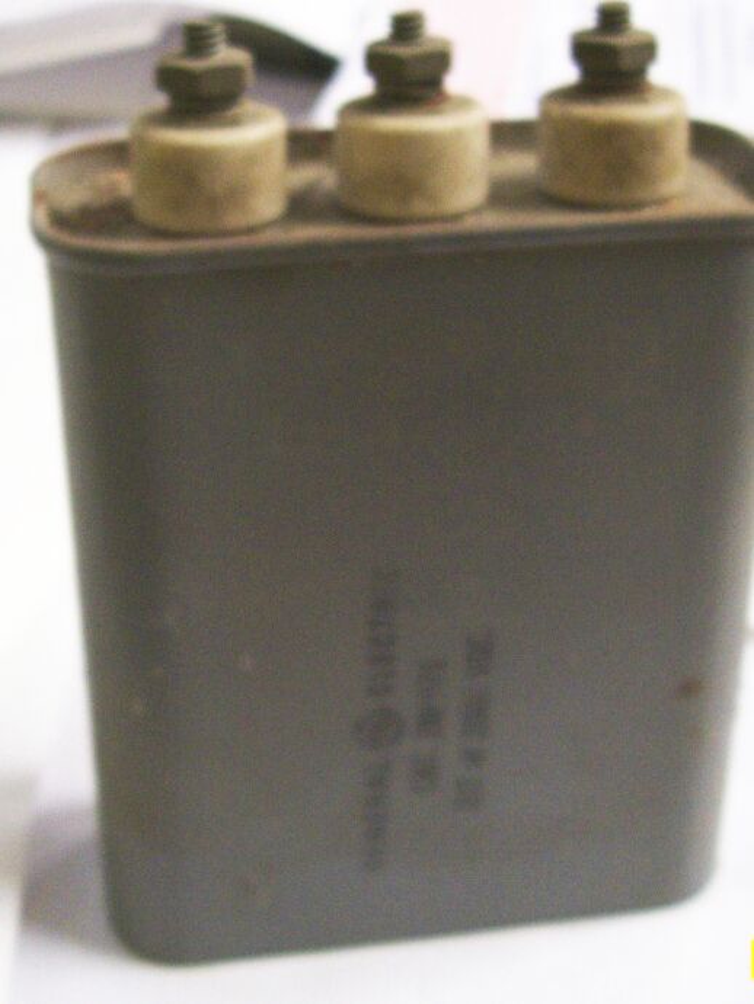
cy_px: 502
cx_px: 377
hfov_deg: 41.8
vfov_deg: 53.9
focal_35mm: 34
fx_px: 987
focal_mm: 5.6
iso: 160
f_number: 2.7
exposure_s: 1/15.6
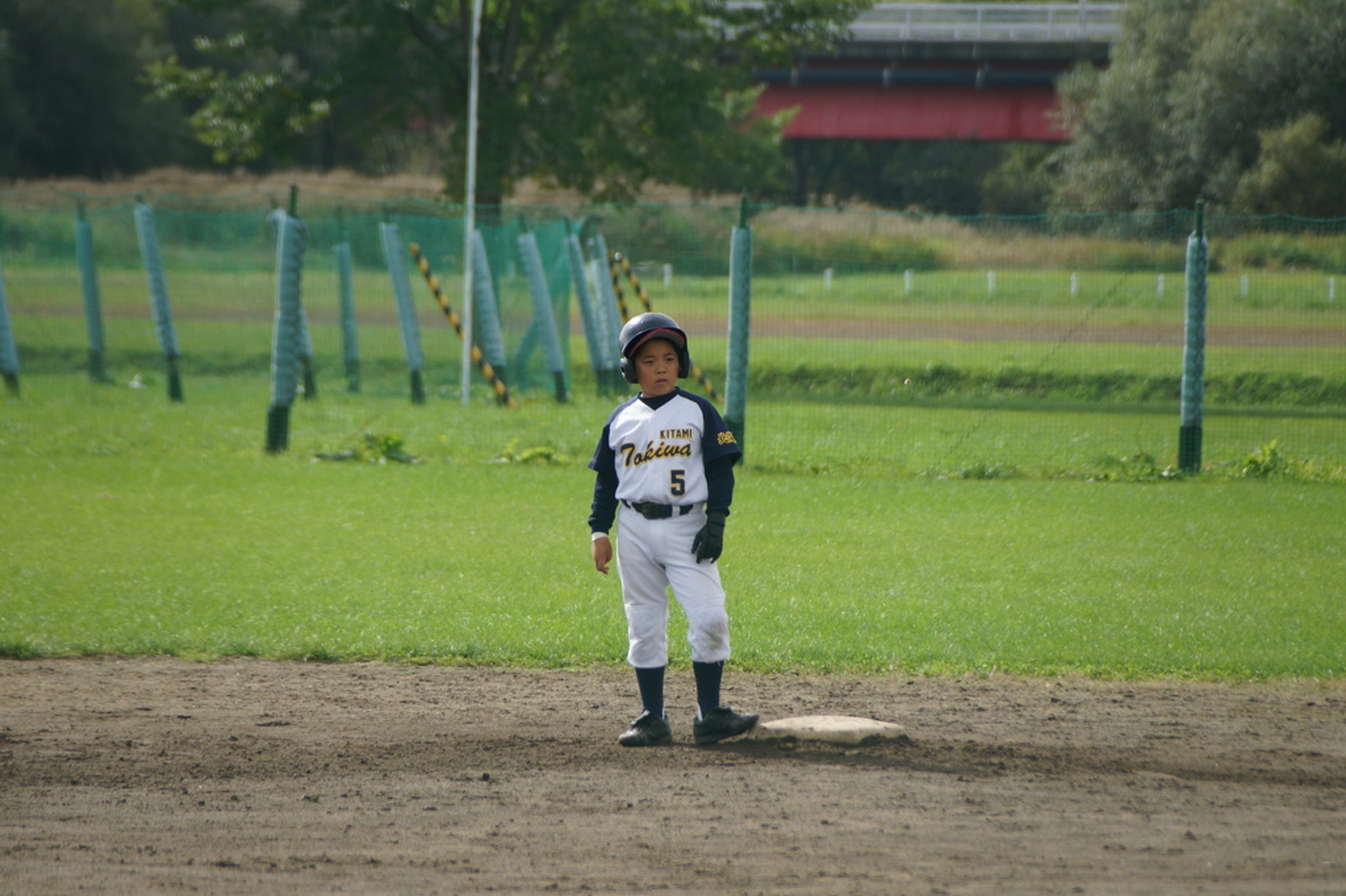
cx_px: 673
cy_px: 448
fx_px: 14016
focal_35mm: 375
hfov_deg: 5.5
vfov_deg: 3.7
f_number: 6.3
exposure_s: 1/1000
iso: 250
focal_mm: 250
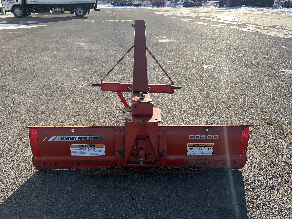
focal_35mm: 26
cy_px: 110
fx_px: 219
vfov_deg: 53.1
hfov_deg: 67.3
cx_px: 146
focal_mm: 5.96
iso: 64
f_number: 1.6
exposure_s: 1/2747
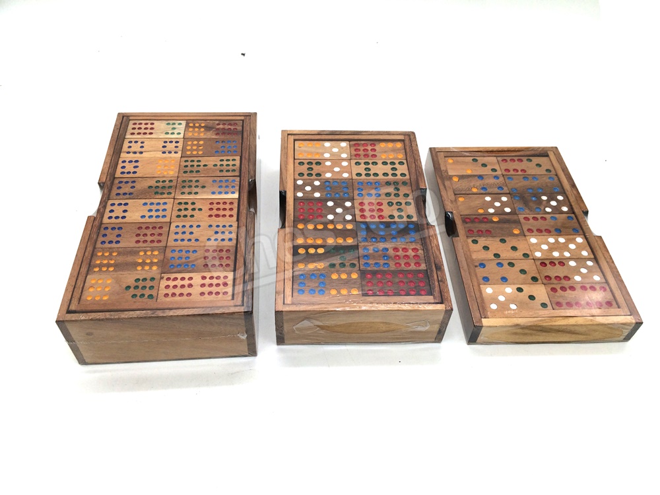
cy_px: 248
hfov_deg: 61.7
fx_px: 553
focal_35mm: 29
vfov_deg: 48.2
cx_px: 330
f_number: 2.2
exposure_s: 1/456
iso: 32
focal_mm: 4.15
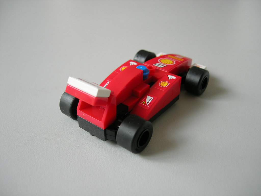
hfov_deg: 49.0
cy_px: 98
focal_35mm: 38
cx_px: 130
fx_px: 287
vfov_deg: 37.7
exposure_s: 1/40
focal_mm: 7.8
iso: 64
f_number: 2.8
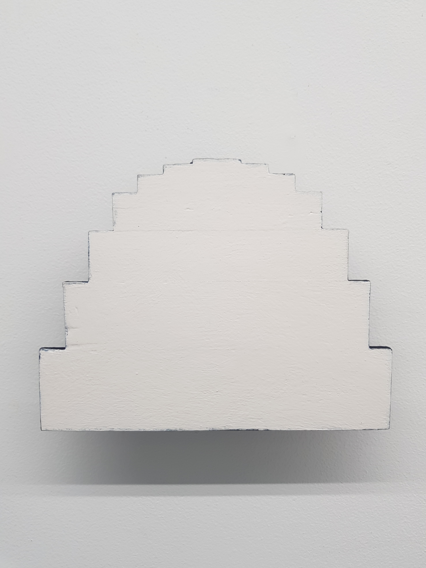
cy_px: 284
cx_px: 213
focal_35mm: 26
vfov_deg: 67.3
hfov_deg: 53.1
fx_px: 427
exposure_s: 1/50
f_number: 1.7
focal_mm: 4.2
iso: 64
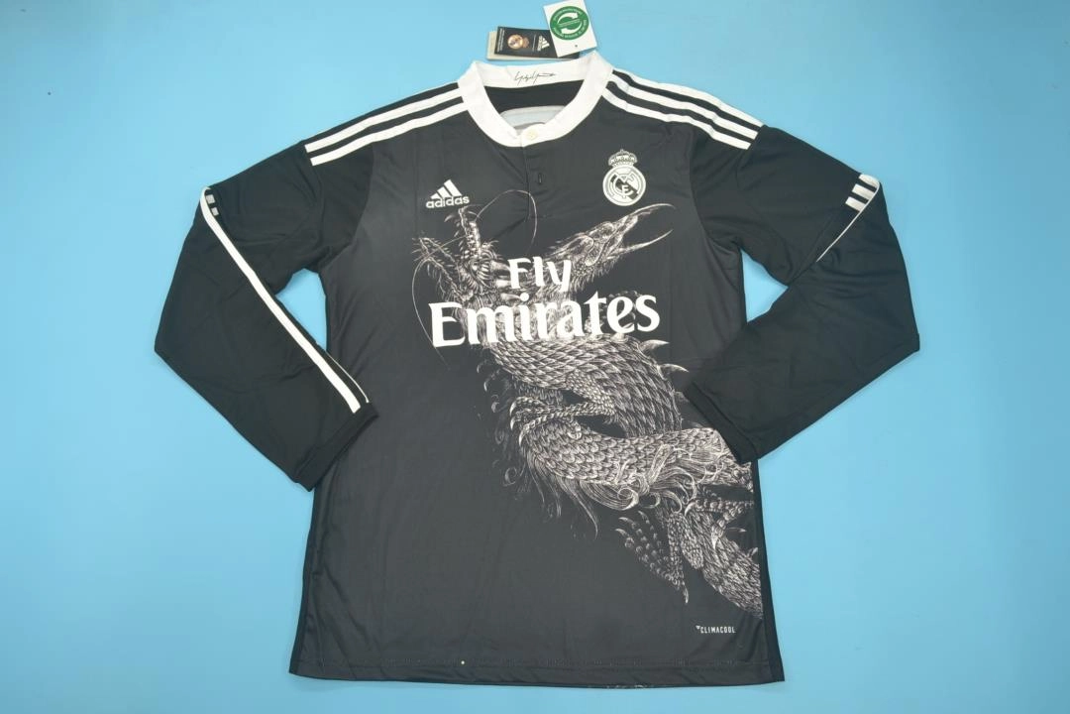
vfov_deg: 43.6
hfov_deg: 61.9
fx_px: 892
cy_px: 357
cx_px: 535
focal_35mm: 30
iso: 200
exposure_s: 1/60
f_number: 5
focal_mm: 20
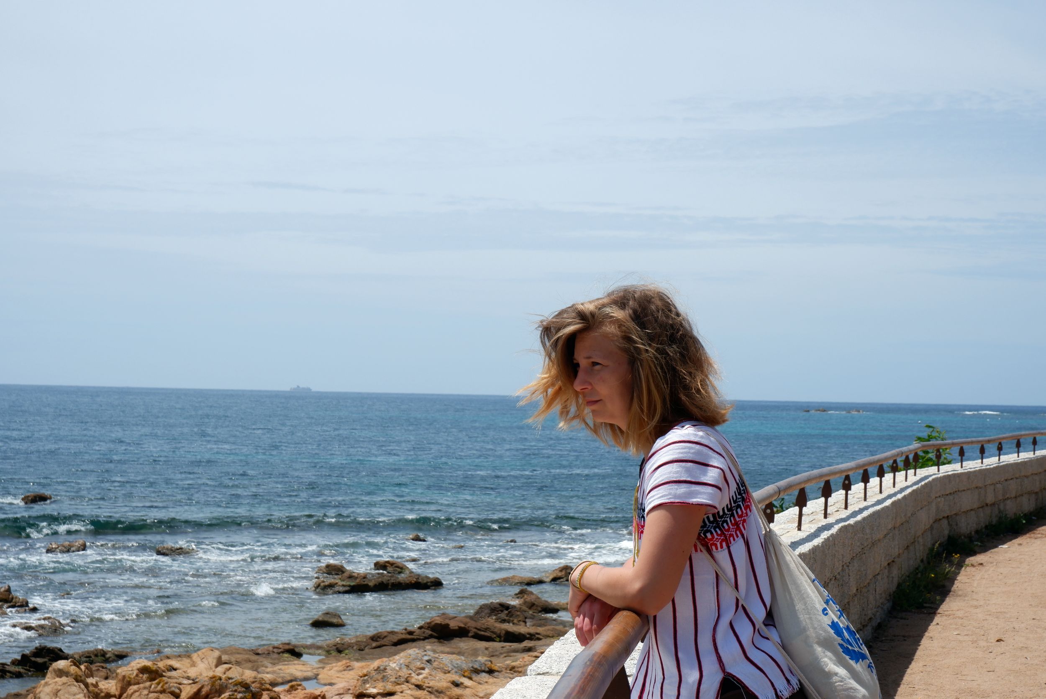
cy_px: 350
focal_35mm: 68
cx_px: 523
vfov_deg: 20.0
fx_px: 1977
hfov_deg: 29.6
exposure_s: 1/450
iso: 200
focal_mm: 45
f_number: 11
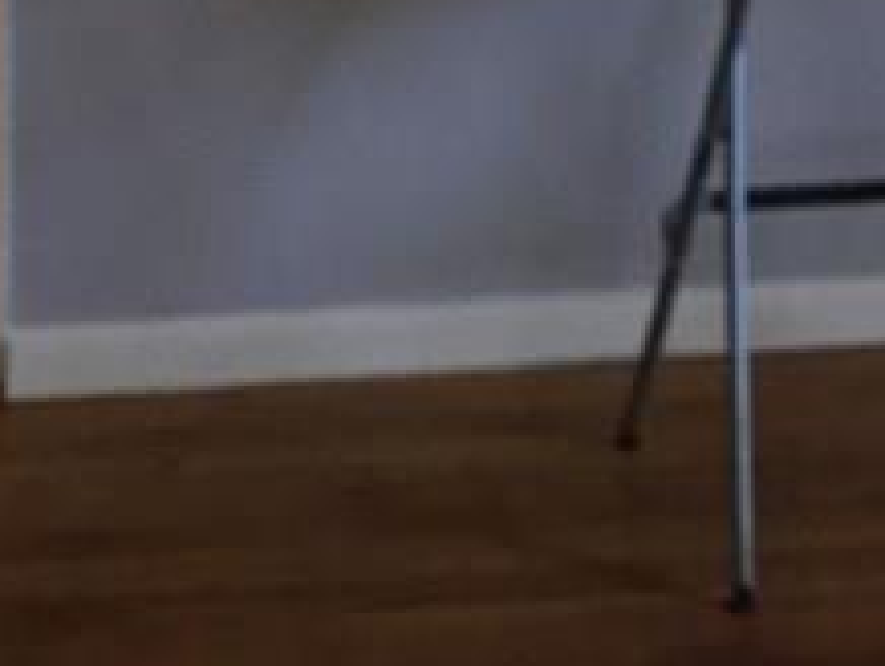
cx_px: 828
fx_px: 3481
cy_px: -686
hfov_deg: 14.3
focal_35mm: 136
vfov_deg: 10.1
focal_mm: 4.15
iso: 80
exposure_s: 1/30
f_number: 2.2
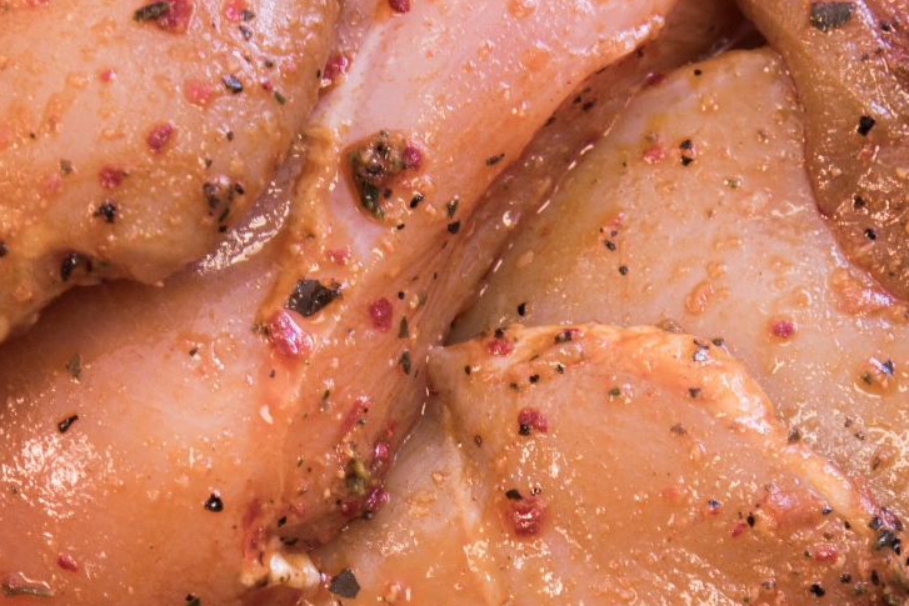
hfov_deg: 7.3
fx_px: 7172
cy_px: 811
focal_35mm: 284
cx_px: 473
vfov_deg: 4.8
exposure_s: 1/25
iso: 400
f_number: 7.1
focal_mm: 98
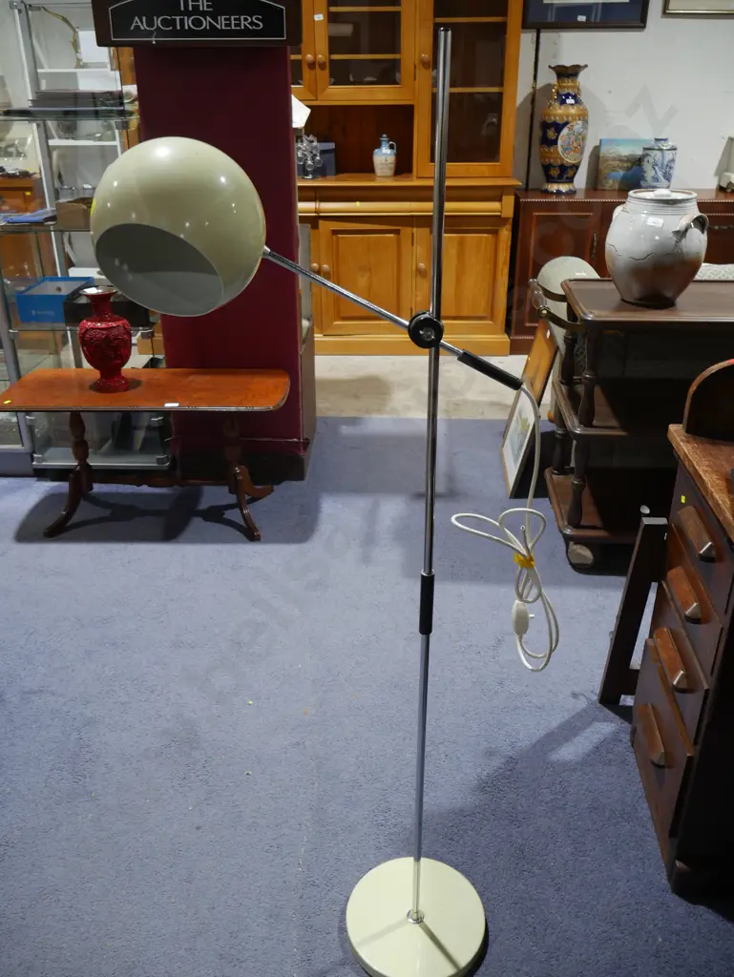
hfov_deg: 49.8
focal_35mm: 28
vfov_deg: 63.4
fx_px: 791
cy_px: 488
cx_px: 367
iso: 500
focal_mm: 14
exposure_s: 1/60
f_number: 4.5
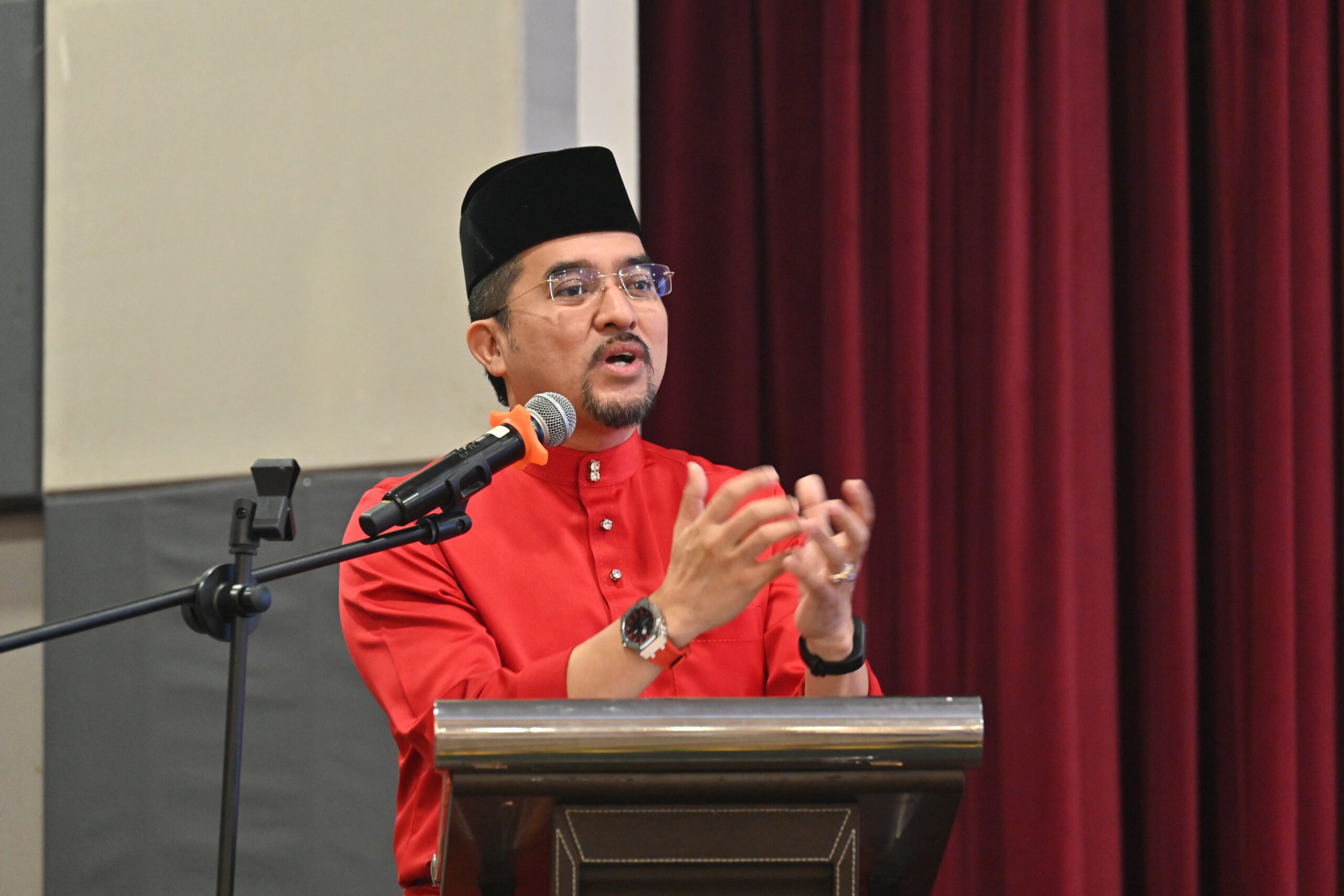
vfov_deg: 6.9
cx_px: 672
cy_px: 448
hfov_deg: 10.3
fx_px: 7467
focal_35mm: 200
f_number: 4.5
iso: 4000
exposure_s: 1/100
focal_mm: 200
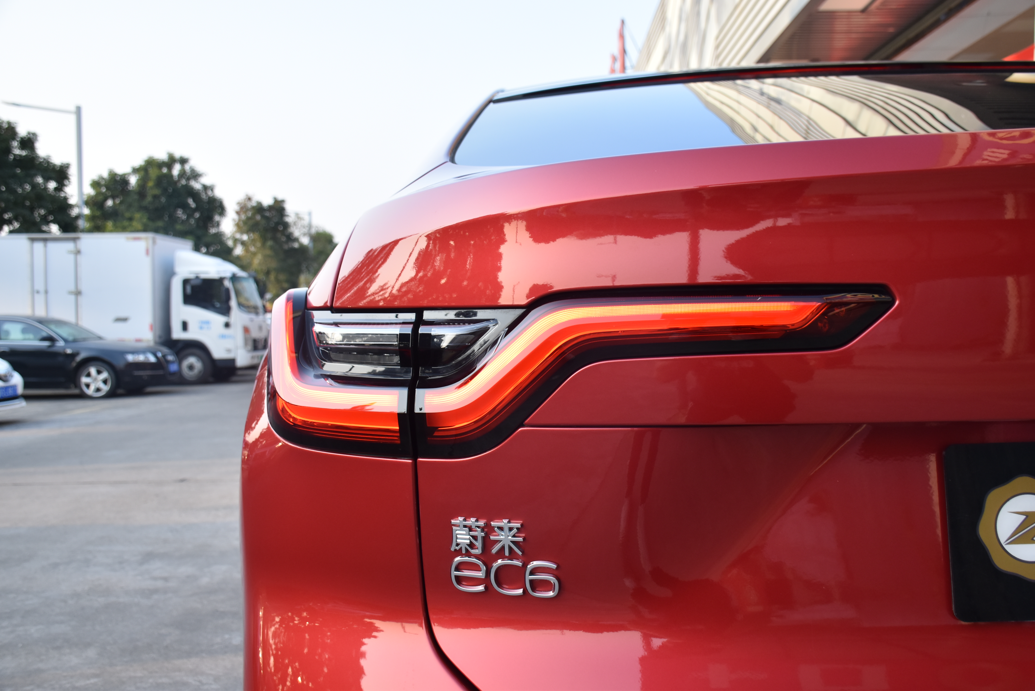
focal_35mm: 33
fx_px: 949
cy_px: 346
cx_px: 518
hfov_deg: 57.2
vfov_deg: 40.0
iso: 400
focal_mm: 22
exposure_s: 1/125
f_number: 5.6
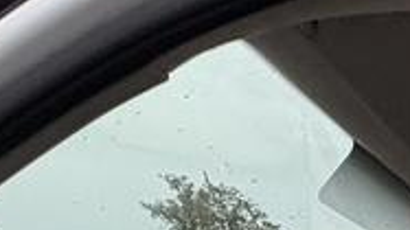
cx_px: 686
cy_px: 642
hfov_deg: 21.7
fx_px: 793
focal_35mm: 73
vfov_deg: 11.5
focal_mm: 2.22
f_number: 2.2
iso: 64
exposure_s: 1/99
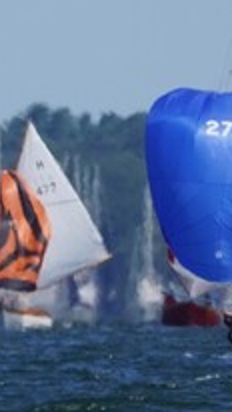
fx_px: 40016
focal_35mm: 3662
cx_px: 102
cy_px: -37
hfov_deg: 0.3
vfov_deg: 0.6
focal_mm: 600
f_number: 6.3
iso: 200
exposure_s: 1/1600
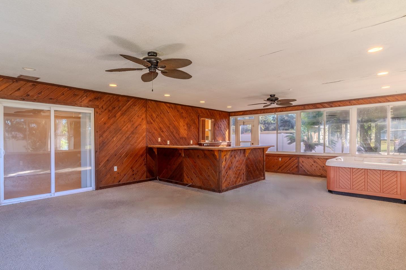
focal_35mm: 19
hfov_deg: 86.7
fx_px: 214
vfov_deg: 64.5
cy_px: 145
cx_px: 186
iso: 100
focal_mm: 17
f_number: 8
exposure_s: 1/40
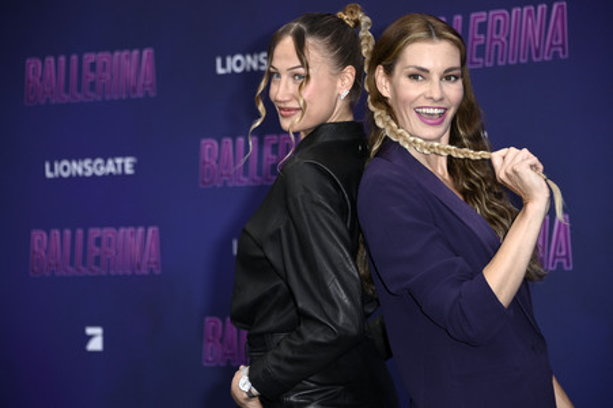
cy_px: 204
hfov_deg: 16.4
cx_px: 306
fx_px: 2127
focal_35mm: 125
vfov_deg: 11.0
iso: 320
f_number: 5.6
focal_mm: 125
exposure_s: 1/250
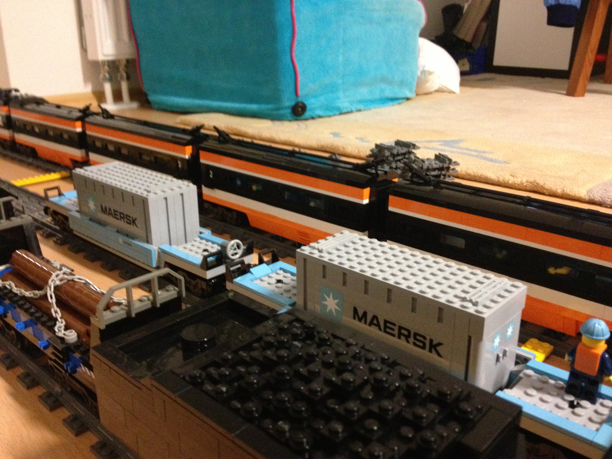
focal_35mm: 35
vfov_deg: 40.7
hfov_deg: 52.6
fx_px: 619
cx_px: 306
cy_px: 230
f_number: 2.4
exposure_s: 1/15
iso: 640
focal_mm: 4.28
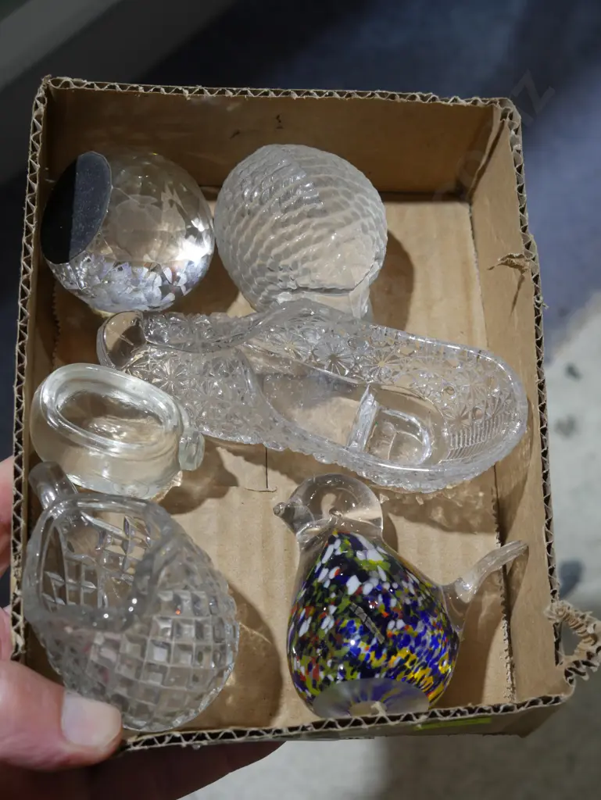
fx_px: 1434
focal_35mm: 62
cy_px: 400
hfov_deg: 23.7
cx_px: 300
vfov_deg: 31.2
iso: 800
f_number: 5.4
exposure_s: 1/80
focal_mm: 31
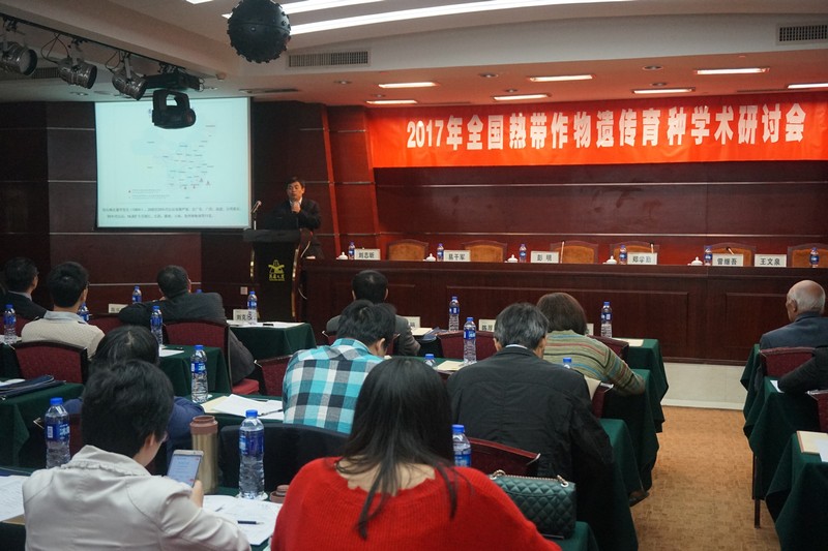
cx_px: 414
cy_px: 276
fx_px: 862
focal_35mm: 38
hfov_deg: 51.3
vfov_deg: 35.5
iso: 2000
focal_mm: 25
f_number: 4.5
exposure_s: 1/160
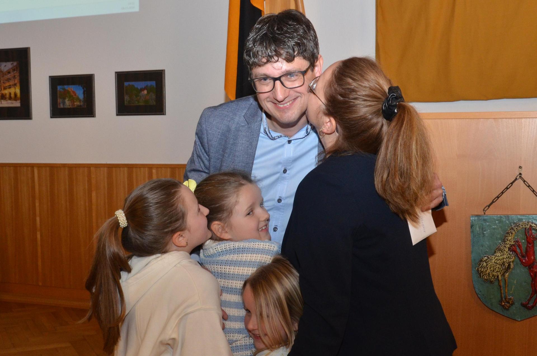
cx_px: 268
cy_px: 178
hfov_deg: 57.3
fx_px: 491
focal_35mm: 33
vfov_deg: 39.8
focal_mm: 22
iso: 1000
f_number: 7.1
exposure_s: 1/60
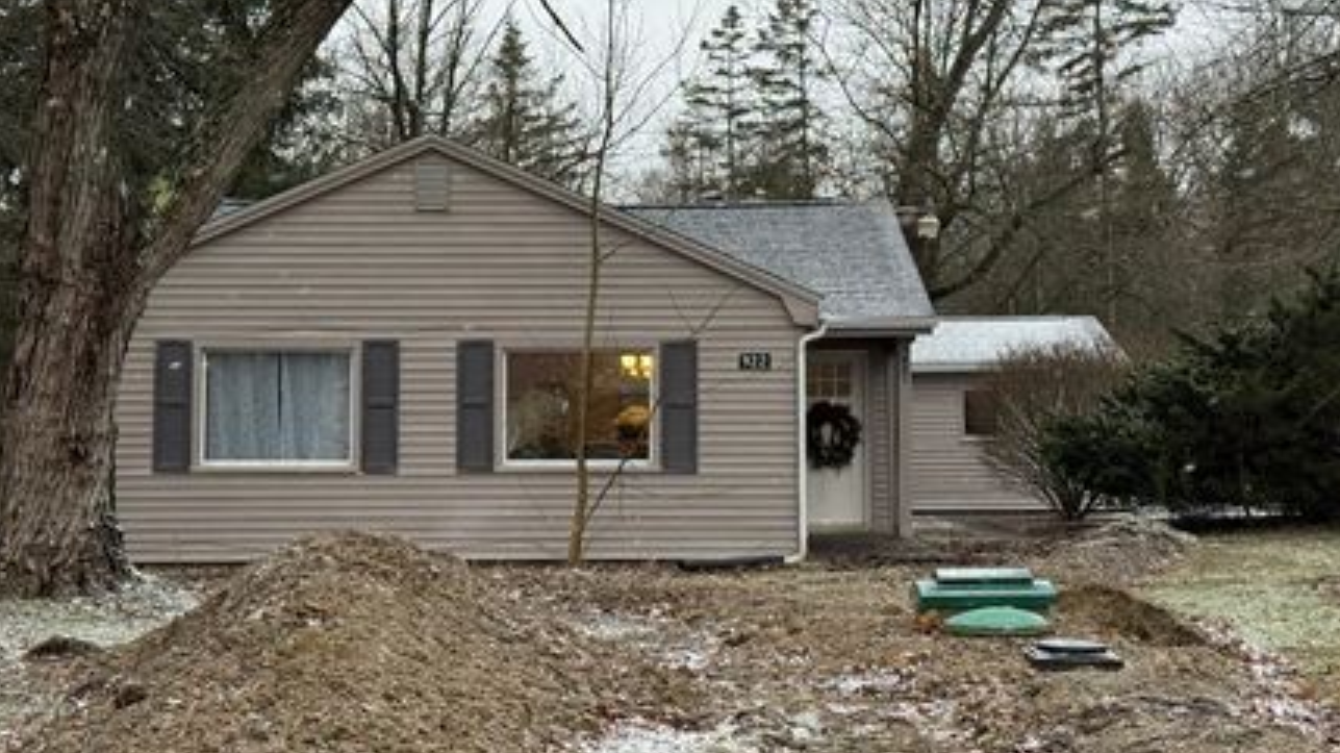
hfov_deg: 34.4
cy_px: 302
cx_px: 650
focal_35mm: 61
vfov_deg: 19.7
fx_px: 2167
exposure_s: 1/292
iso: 100
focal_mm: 6.76
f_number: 1.78
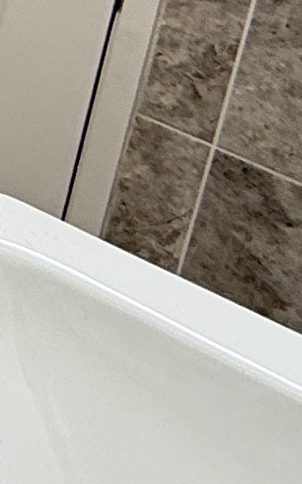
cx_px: -947
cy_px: -367
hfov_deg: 7.7
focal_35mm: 103
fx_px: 1357
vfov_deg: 16.9
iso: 80
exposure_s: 1/99
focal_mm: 2.22
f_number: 2.2
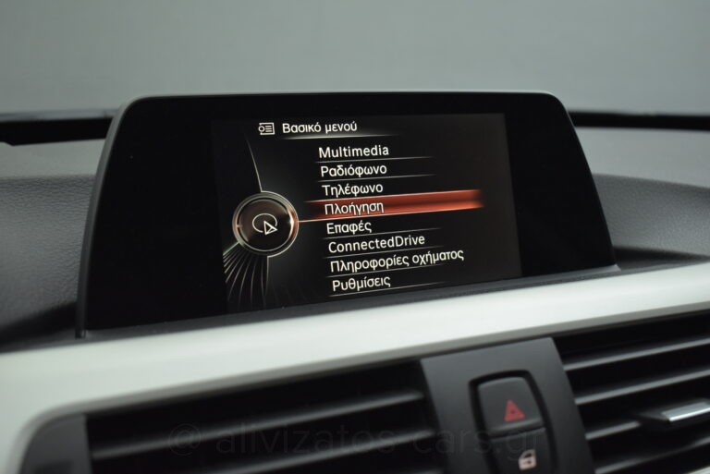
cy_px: 237
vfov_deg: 34.3
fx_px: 770
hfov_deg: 49.5
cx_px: 355
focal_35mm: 39
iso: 1600
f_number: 4
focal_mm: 26
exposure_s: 1/125
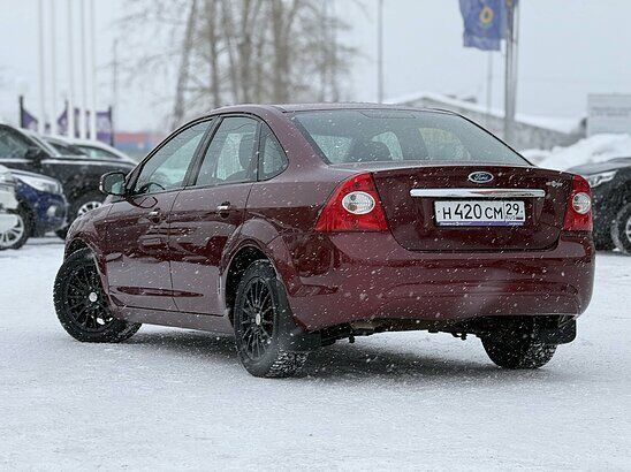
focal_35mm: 120
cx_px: 316
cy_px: 236
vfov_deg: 12.3
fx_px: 2186
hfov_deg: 16.4
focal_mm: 15.66
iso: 50
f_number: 2.8
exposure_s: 1/436
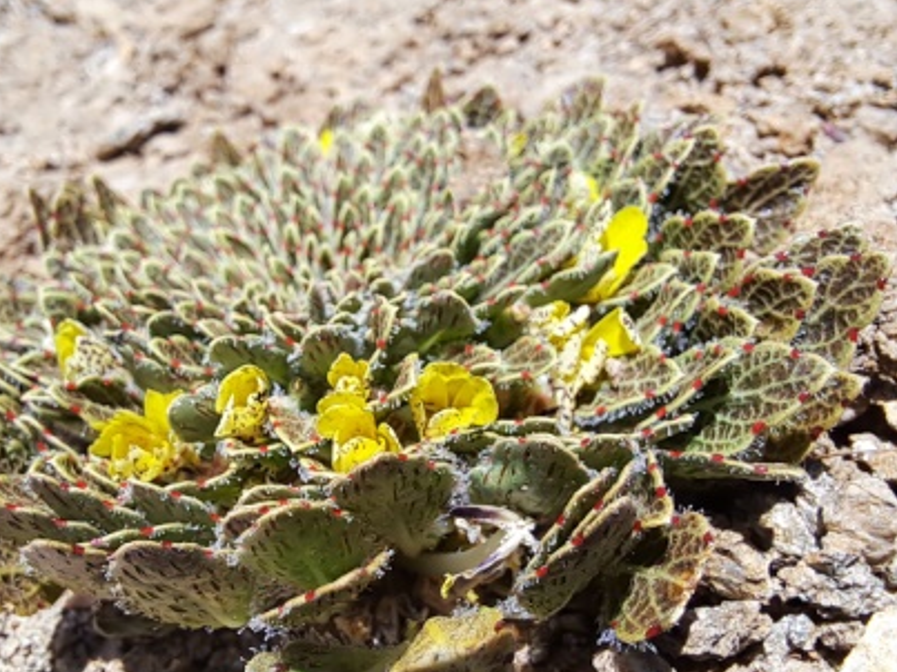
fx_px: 803
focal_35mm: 31
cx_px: 345
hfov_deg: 57.8
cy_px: 357
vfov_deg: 45.4
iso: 50
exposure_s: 1/1130
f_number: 2.4
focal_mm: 2.13
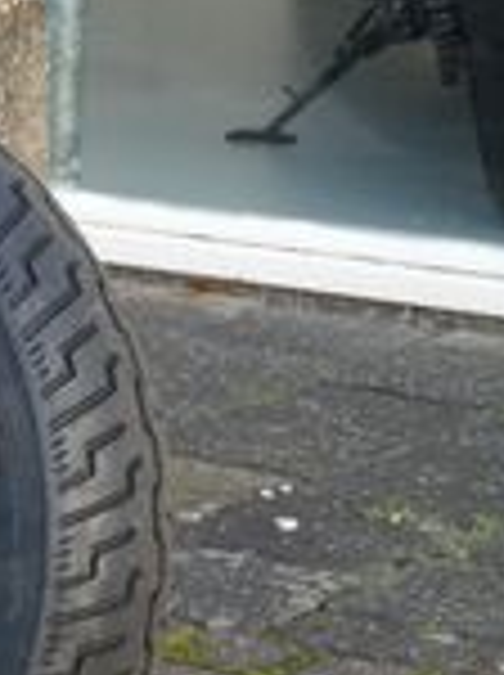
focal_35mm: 214
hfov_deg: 6.4
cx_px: -891
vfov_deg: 9.2
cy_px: 45
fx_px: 4166
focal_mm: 9
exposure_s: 1/80
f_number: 3.9
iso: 160
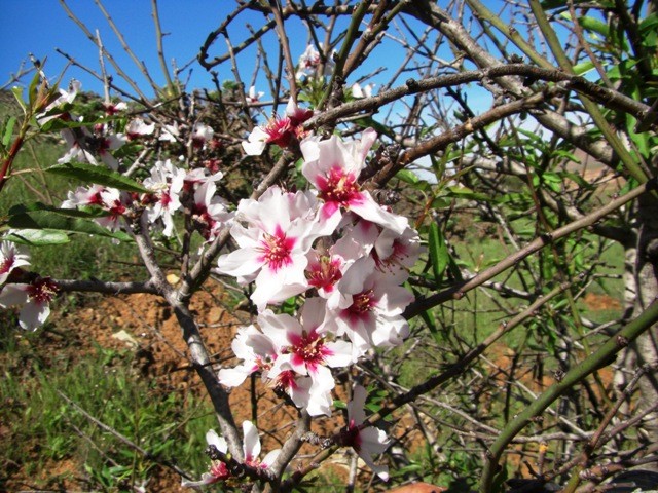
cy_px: 246
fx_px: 722
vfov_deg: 37.7
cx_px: 329
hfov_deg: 49.0
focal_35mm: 38
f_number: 4.6
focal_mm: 6.3
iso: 64
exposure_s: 1/400
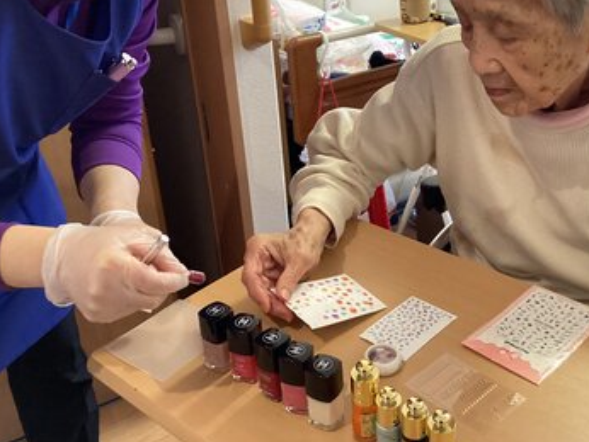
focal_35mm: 43
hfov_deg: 43.5
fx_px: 732
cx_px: 366
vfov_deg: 33.6
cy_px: 196
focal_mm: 3.3
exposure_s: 1/50
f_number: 2.4
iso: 320
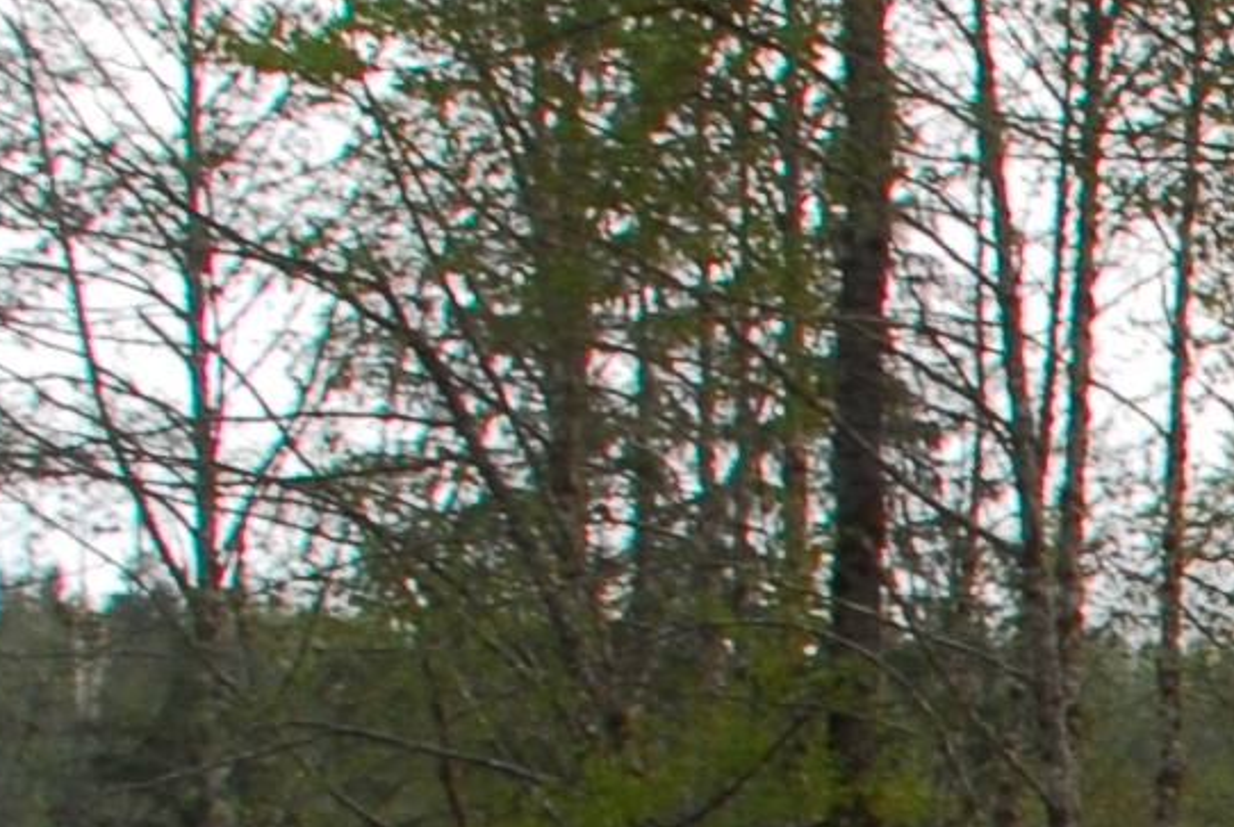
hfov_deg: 9.2
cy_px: 1524
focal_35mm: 193
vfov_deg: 6.9
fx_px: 6624
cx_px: 3281
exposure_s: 1/100
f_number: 8
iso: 160
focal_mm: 18
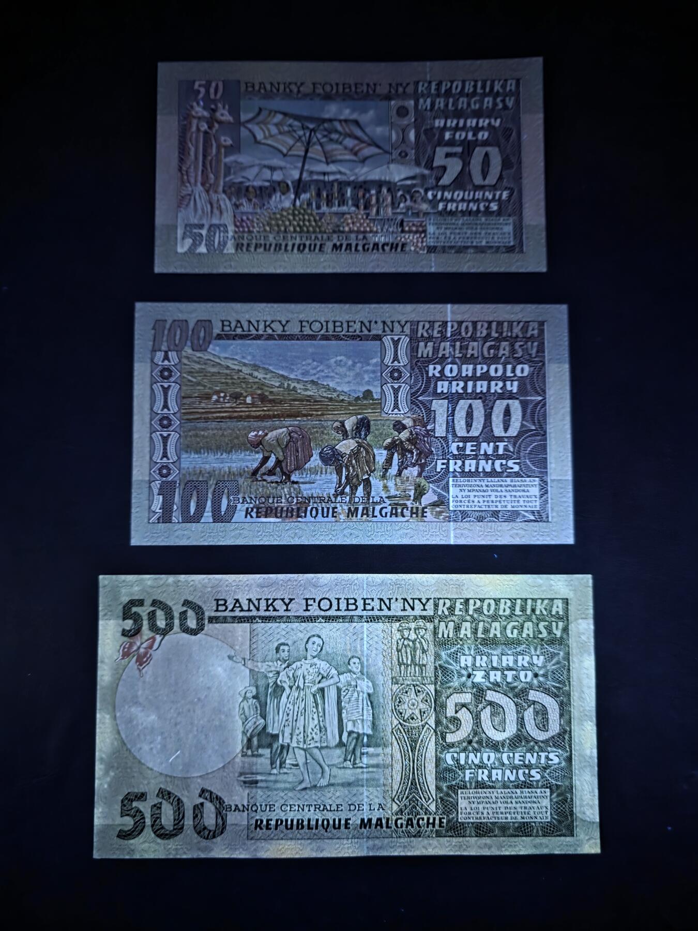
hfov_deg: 58.9
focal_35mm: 23
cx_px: 349
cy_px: 466
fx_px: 618
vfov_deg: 73.9
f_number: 1.7
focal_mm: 6.3
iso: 2500
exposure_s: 1/17.2
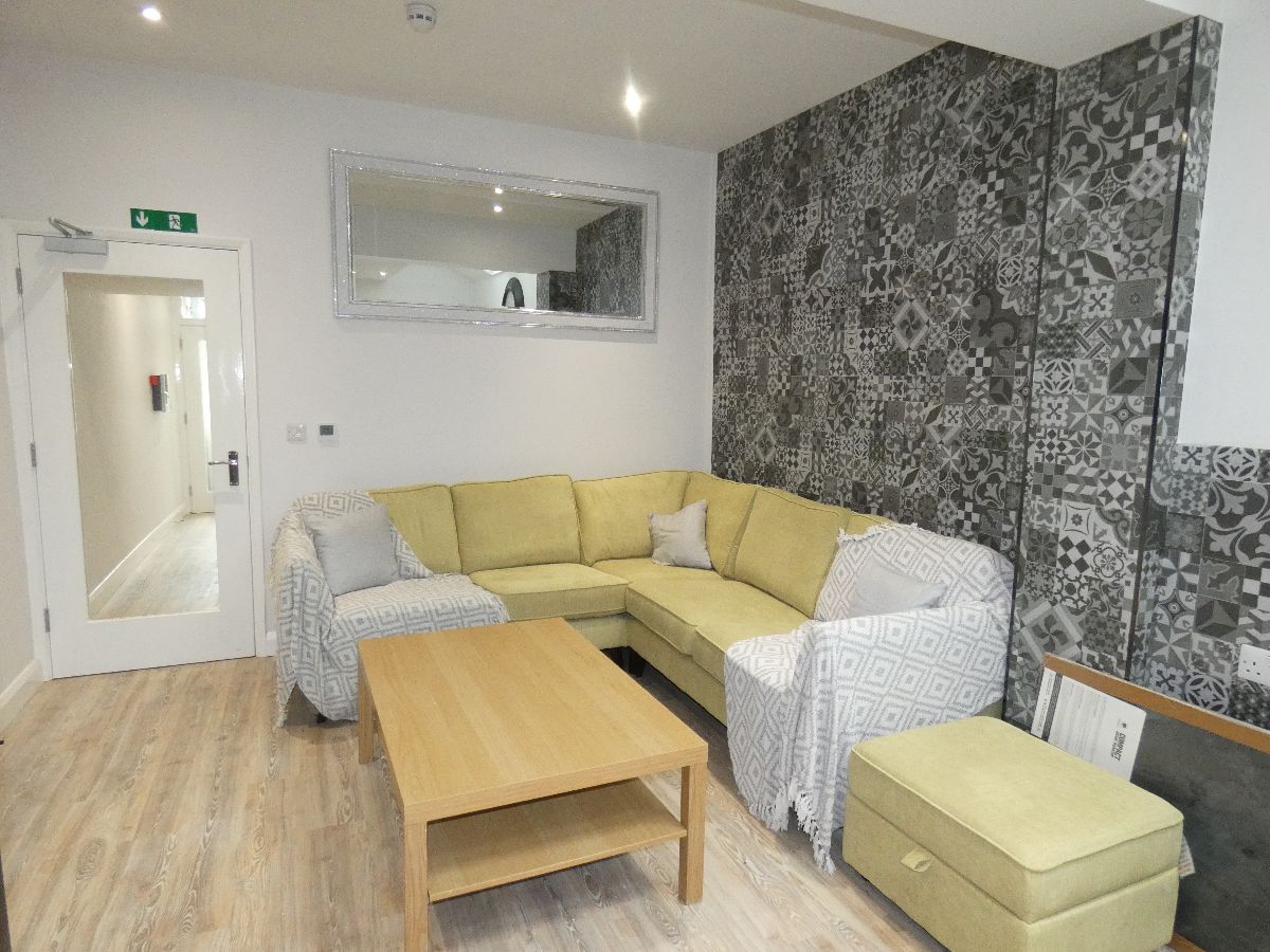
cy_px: 476
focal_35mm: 20
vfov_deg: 66.0
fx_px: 734
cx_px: 635
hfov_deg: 81.7
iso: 500
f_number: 2.8
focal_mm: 3.6
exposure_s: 1/60
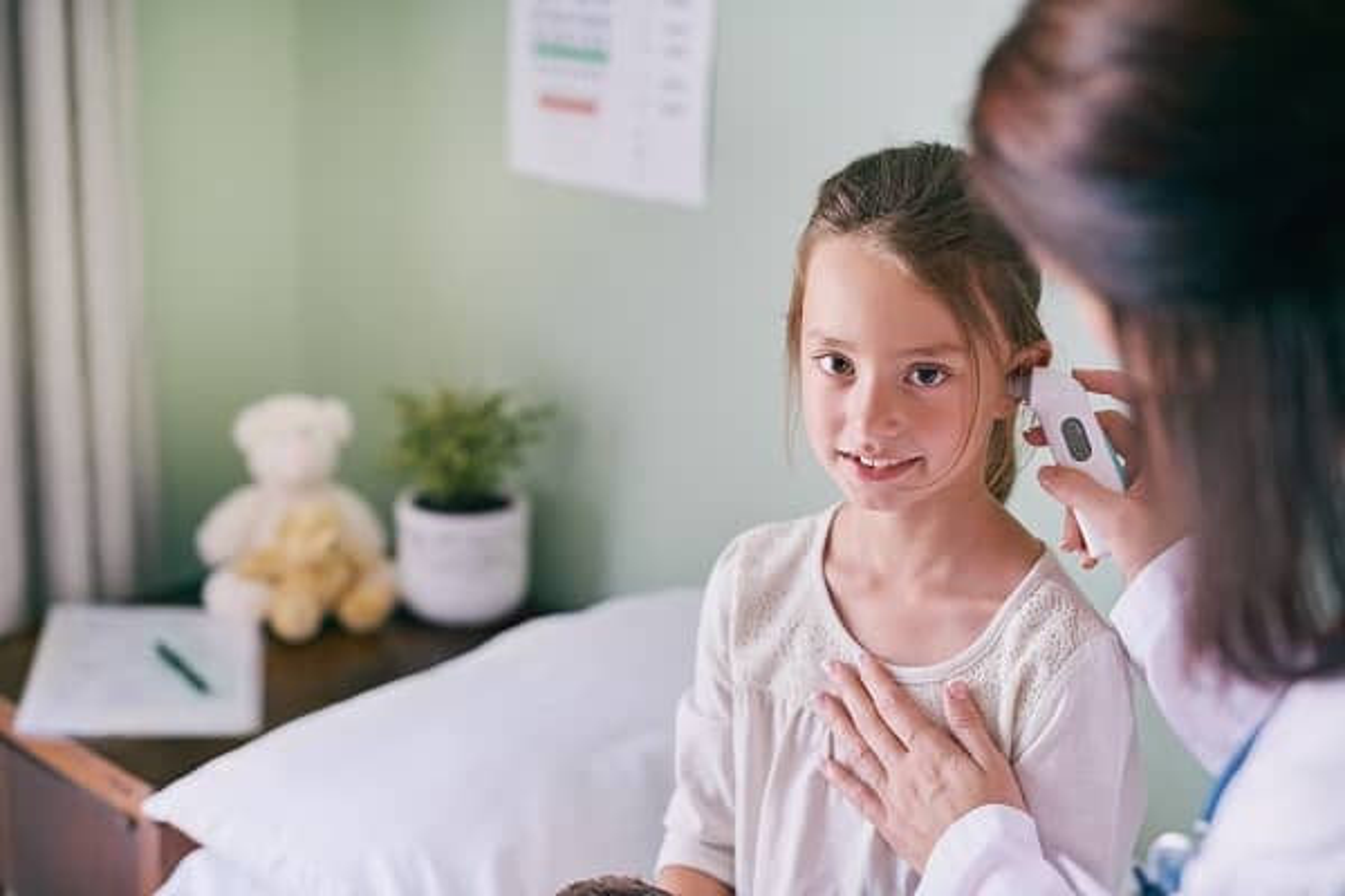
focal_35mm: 50
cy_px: 448
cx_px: 672
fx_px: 1868
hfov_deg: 39.6
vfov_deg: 27.0
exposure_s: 1/200
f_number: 2
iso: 400
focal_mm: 50
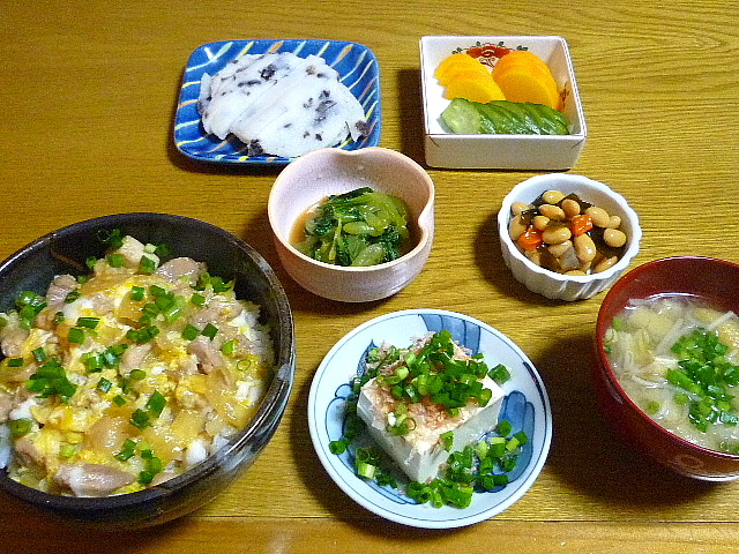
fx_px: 811
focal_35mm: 38
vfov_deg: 37.7
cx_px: 370
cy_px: 277
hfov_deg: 49.0
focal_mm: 4.4
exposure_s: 1/20
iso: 400
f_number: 2.8
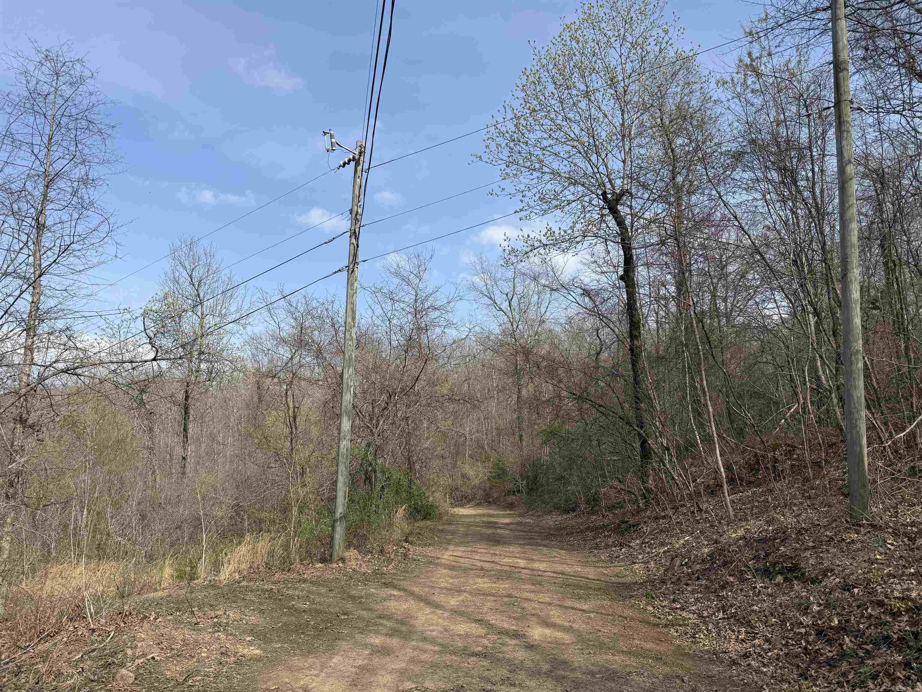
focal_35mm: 24
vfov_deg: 56.8
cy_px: 346
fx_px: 639
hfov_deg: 71.6
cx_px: 461
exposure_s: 1/3759
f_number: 1.78
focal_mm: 6.76
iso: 80
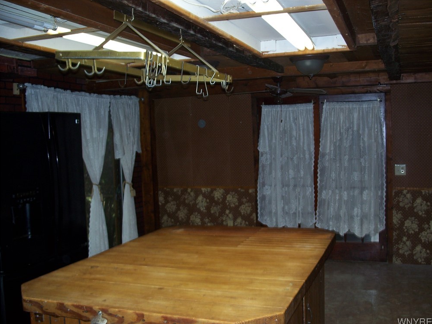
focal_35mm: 38
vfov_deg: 37.7
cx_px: 221
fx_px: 474
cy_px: 165
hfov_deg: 49.0
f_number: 2.8
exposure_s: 1/60
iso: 125
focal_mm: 7.8
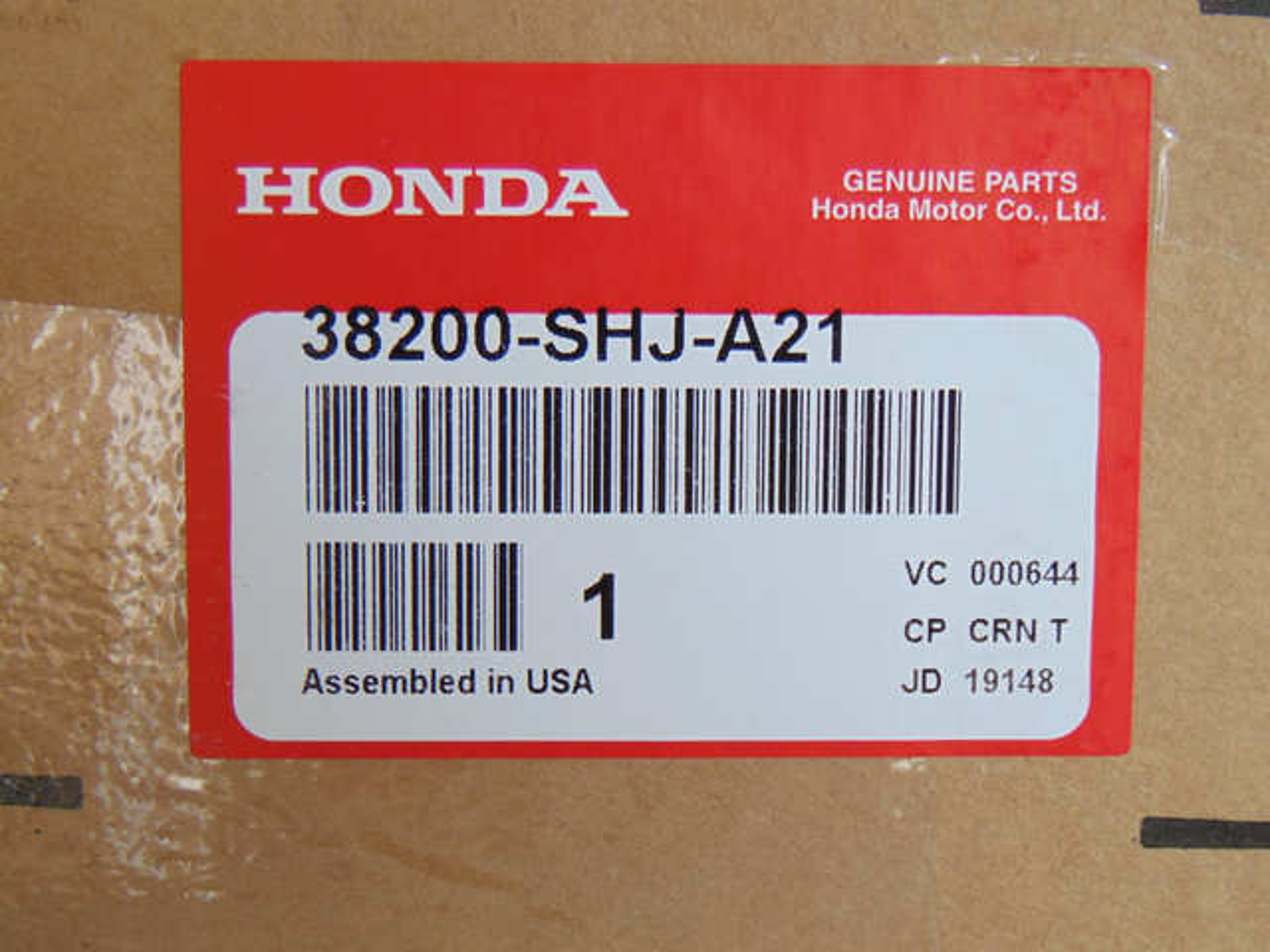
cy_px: 476
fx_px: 2605
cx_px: 635
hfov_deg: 27.4
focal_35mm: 71
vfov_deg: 20.7
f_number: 3.7
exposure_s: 1/30
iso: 100
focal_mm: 12.8
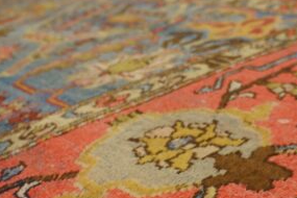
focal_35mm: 60
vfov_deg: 22.3
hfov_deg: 33.3
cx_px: 175
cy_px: 163
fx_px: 495
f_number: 4
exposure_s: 1/160
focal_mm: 19
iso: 1600
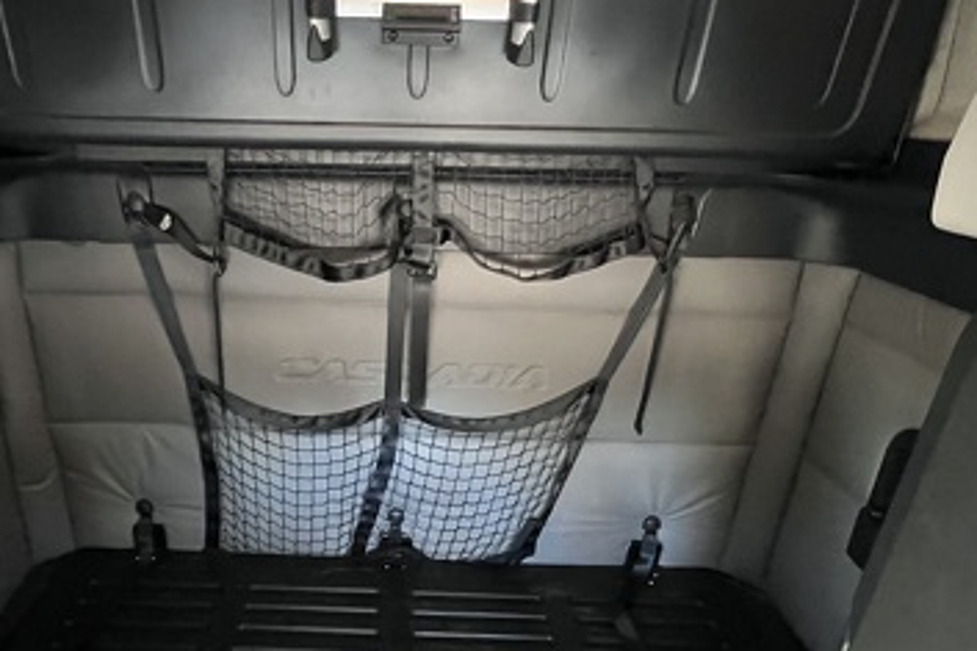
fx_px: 624
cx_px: 376
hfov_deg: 75.0
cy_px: 391
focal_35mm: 23
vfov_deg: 54.7
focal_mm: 1.57
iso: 1250
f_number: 1.8
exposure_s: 1/32
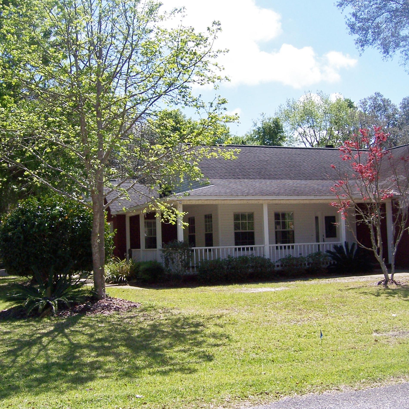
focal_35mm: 43
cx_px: 189
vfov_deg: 39.2
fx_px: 575
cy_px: 207
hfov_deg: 39.1
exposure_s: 1/500
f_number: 4.8
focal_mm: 6
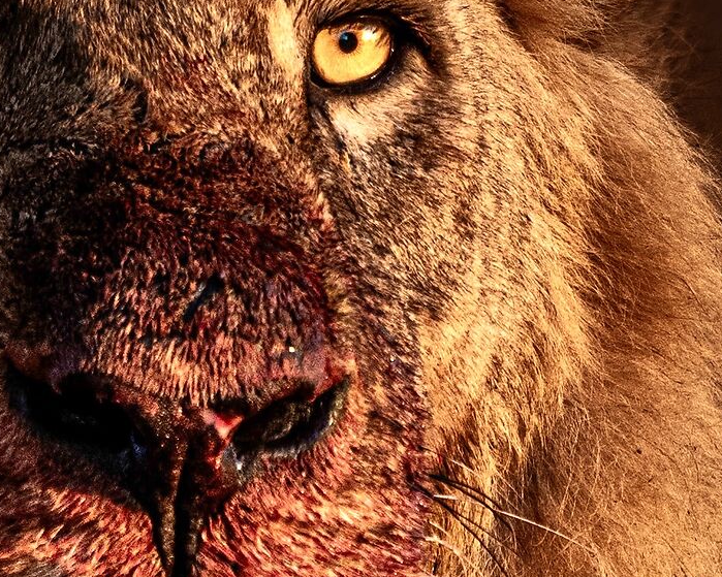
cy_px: 442
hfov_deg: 1.5
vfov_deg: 1.2
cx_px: 92
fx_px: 27540
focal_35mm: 1289
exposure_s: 1/1600
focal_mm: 400
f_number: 2.8
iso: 400
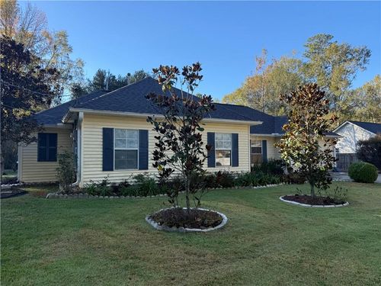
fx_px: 264
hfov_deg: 71.6
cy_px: 143
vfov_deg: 56.8
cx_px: 190
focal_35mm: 24
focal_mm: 6.76
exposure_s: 1/1337
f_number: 1.78
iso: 100
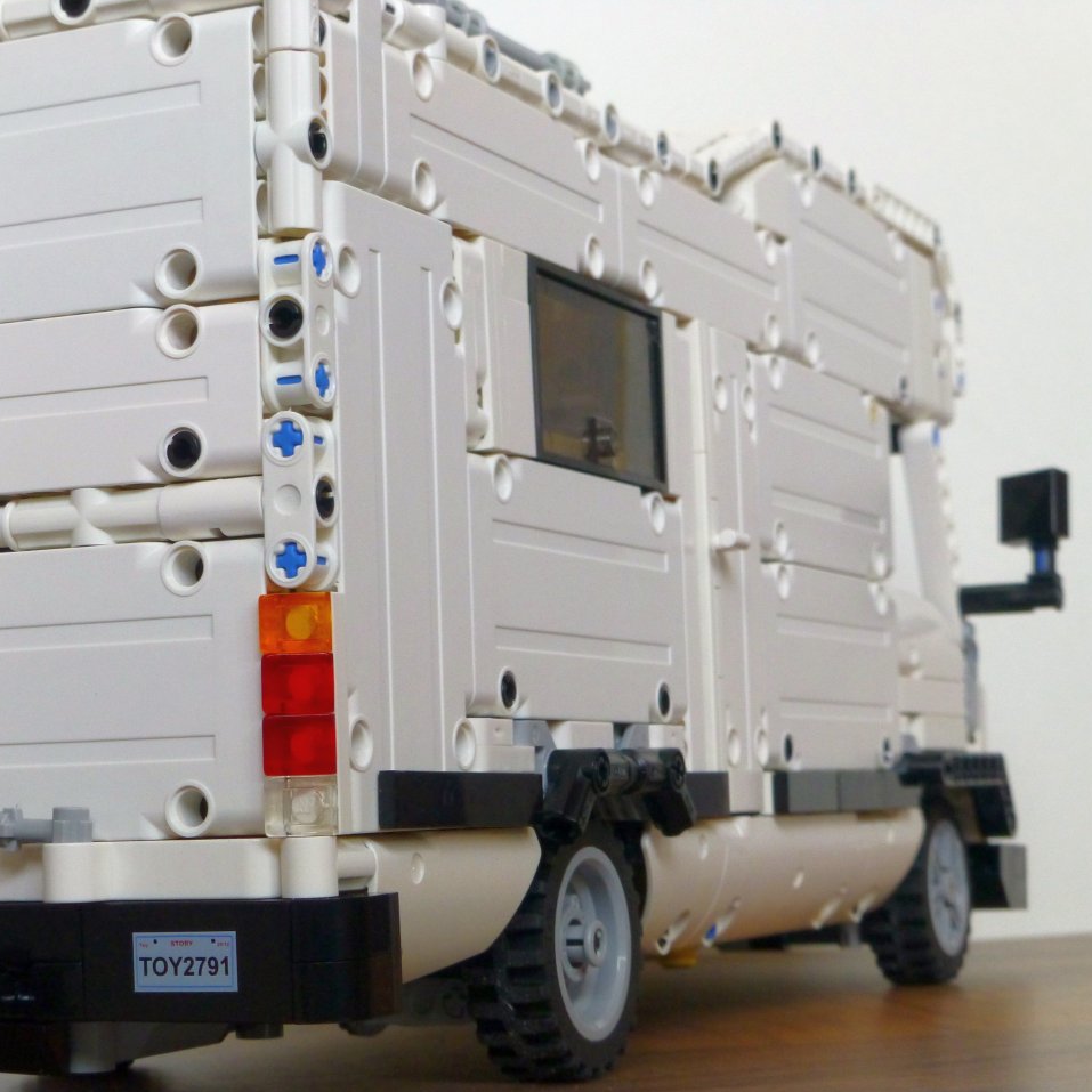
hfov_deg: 22.1
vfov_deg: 22.2
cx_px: 383
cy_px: 547
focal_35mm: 78
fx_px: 2784
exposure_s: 1/25
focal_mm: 11.7
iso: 400
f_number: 4.9
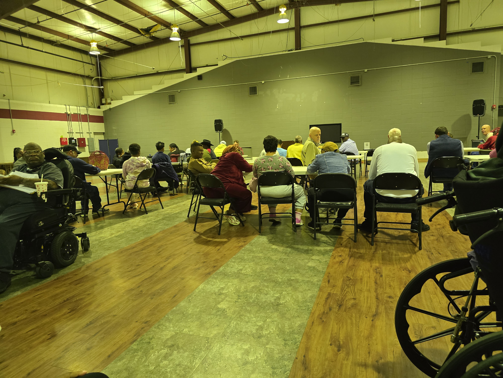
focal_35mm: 23
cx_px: 252
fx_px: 334
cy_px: 189
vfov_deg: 58.9
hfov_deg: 73.9
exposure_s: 1/120
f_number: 1.7
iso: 800
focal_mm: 6.3
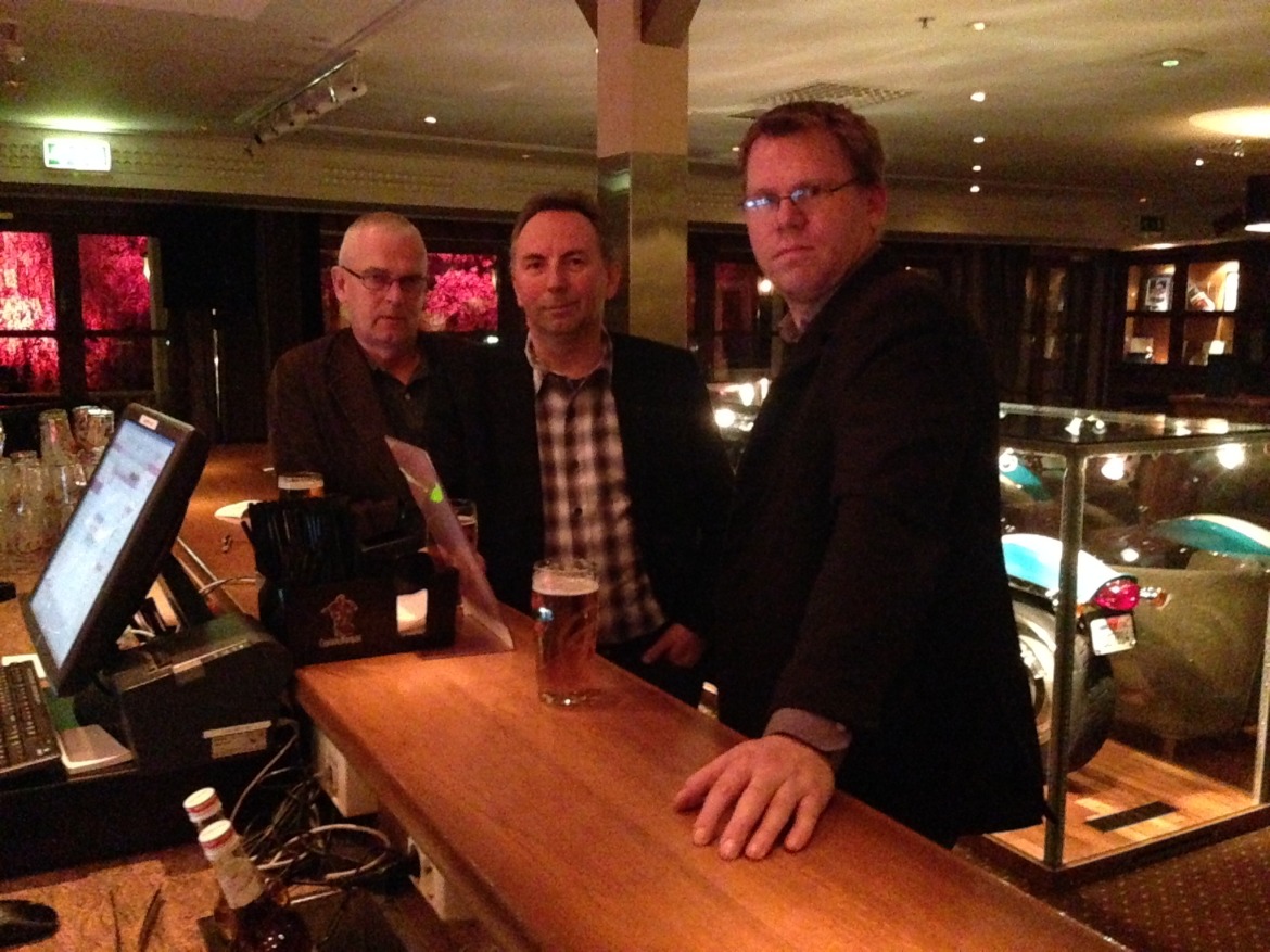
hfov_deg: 29.4
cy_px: 476
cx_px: 635
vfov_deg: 22.2
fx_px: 2421
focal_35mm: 66
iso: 2500
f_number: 2.4
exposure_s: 1/15
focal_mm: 4.12
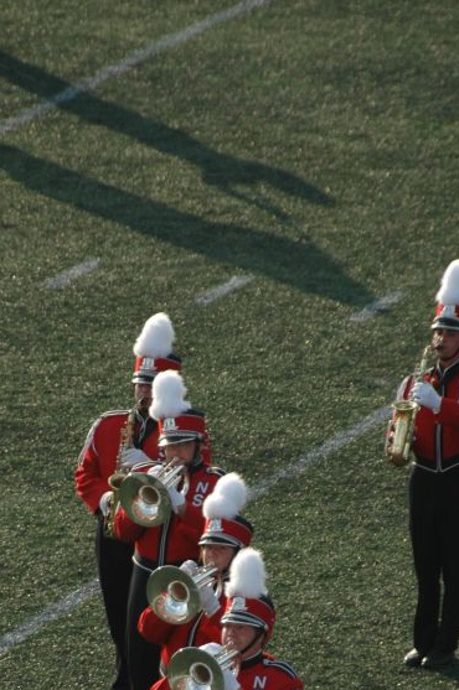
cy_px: 525
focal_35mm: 552
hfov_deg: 2.5
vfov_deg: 3.7
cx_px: 191
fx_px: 10583
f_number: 5.6
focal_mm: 200
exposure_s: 1/500
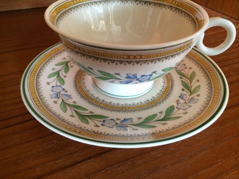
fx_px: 207
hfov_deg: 60.0
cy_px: 90
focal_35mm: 30
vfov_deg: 46.8
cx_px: 120
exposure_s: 1/30
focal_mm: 4.12
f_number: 2.2
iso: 200
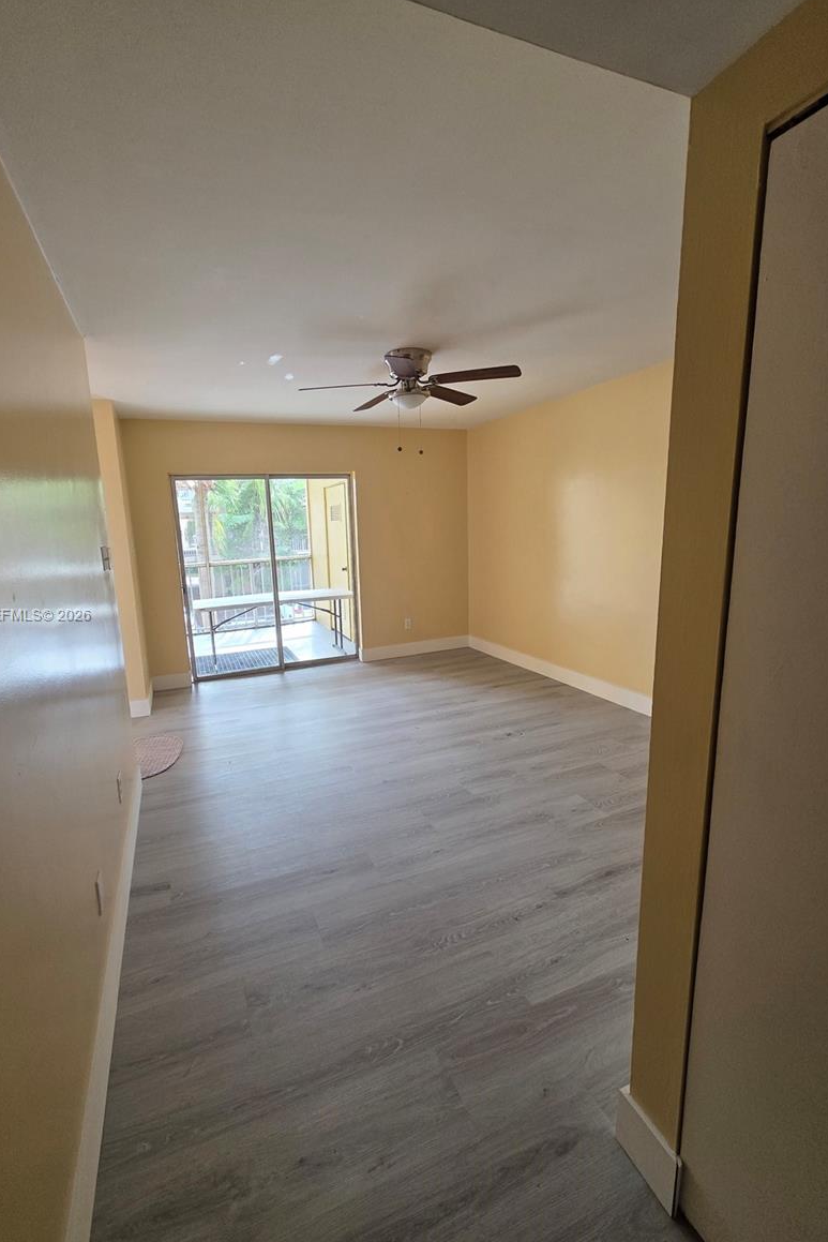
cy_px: 616
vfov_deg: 104.2
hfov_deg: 81.0
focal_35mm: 14
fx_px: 483
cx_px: 374
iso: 125
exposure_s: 1/120
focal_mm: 2.2
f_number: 1.9
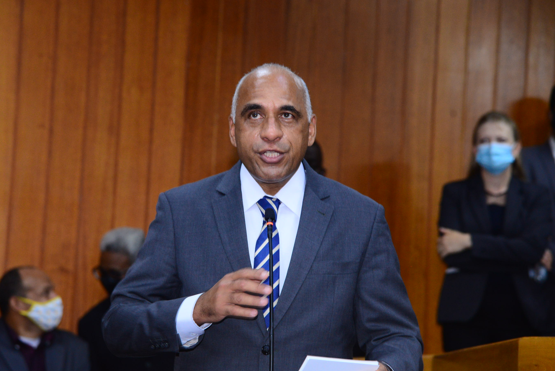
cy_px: 191
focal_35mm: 133
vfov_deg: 10.3
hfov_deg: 15.4
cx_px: 249
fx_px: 2051
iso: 2000
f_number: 5
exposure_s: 1/60
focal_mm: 120
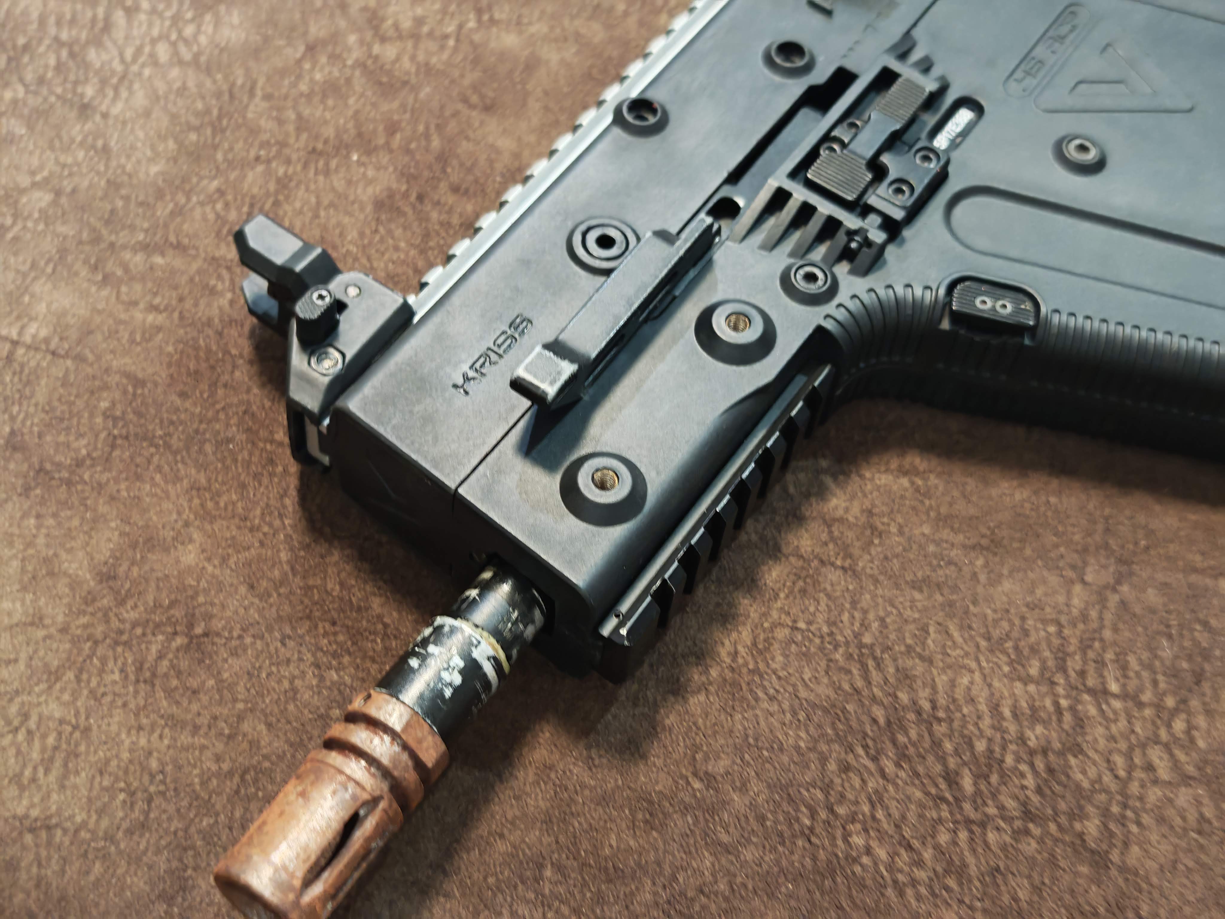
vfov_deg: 30.3
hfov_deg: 39.7
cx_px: 612
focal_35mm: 48
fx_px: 1699
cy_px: 460
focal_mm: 6.83
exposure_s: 1/33
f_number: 1.4
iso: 320
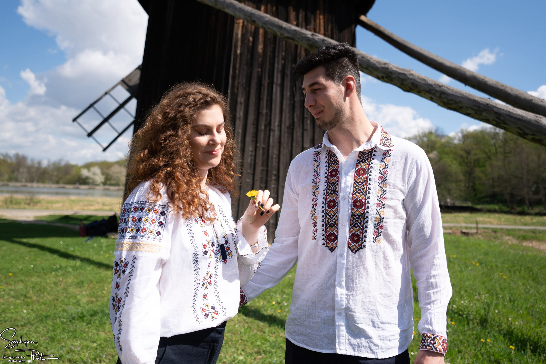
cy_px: 182
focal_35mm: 28
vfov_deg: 46.3
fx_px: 424
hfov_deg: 65.5
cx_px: 273
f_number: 2.8
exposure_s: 1/1600
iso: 100
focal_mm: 28
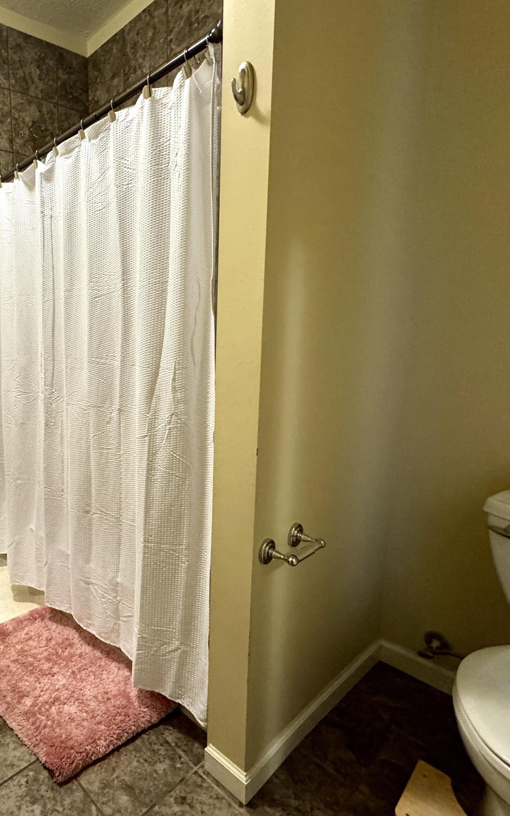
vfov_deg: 85.1
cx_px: 58
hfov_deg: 52.9
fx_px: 445
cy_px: 406
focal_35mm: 20
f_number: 2.2
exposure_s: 1/60
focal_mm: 2.22
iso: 400
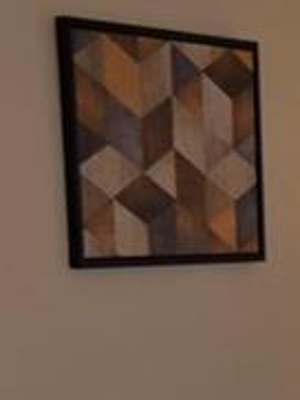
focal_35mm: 196
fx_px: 2262
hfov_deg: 6.5
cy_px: 641
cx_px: 1059
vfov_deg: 9.7
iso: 320
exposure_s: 1/125
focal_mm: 24
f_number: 5.6
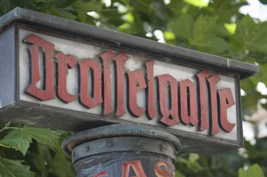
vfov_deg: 10.5
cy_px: 88
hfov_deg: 15.8
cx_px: 134
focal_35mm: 130
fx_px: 964
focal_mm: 130
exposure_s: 1/250
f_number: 5
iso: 200
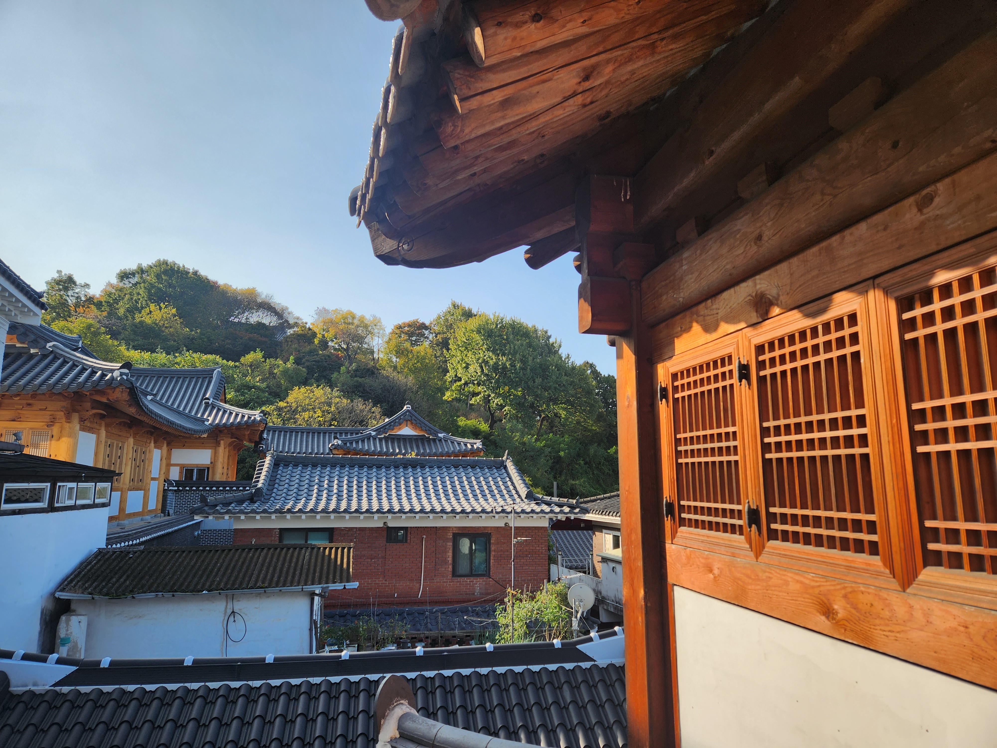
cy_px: 374
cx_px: 498
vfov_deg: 58.9
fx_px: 662
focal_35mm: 23
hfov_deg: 73.9
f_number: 1.8
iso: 20
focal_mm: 5.4
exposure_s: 1/997
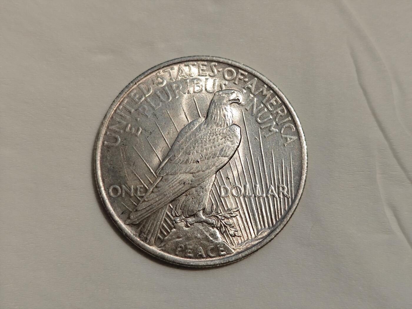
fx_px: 547
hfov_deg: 41.2
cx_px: 206
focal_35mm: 46
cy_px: 154
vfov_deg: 31.5
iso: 250
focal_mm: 6.55
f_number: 1.6
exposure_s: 1/87.9
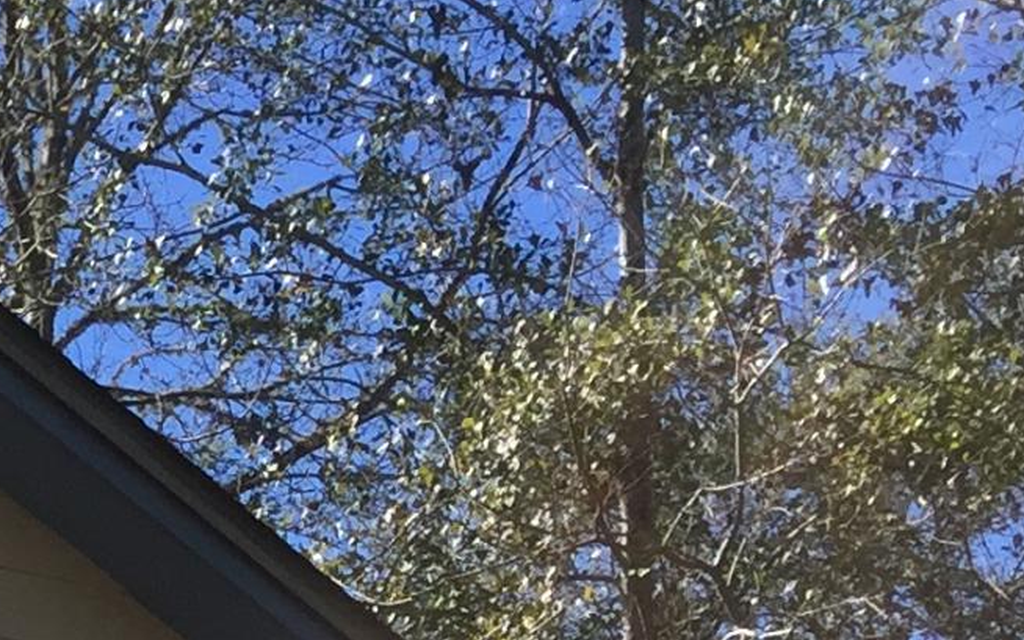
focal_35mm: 141
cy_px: 1627
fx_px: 3936
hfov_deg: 13.3
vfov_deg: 8.4
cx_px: -833
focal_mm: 4.15
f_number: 2.2
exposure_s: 1/1522
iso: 32
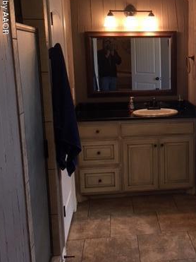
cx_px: 161
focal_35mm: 50
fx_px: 378
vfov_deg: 38.2
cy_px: 128
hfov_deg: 28.4
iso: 32
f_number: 2.2
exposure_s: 1/30
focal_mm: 4.15
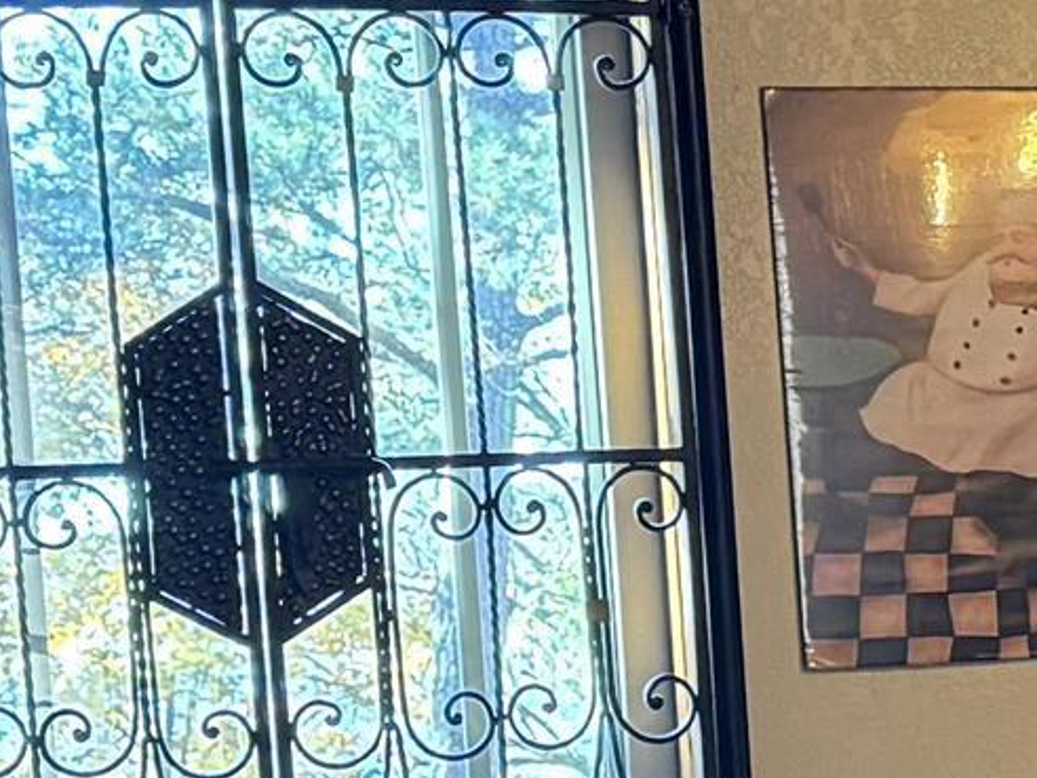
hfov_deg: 12.1
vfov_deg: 9.8
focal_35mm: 150
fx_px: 4494
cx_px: 1880
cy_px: 810
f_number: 1.78
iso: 500
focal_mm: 6.76
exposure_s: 1/60
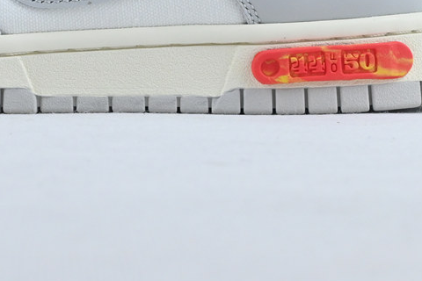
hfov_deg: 15.4
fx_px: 1538
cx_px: 34
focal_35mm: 131
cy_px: -58
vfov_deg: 10.3
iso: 1000
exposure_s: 1/160
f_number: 10
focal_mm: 35
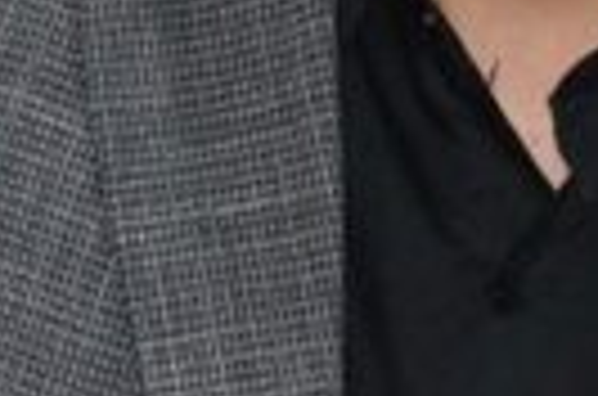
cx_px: 369
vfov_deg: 2.7
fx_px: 8352
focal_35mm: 504
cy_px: -243
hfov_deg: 4.1
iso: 3200
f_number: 5
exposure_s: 1/60
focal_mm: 58
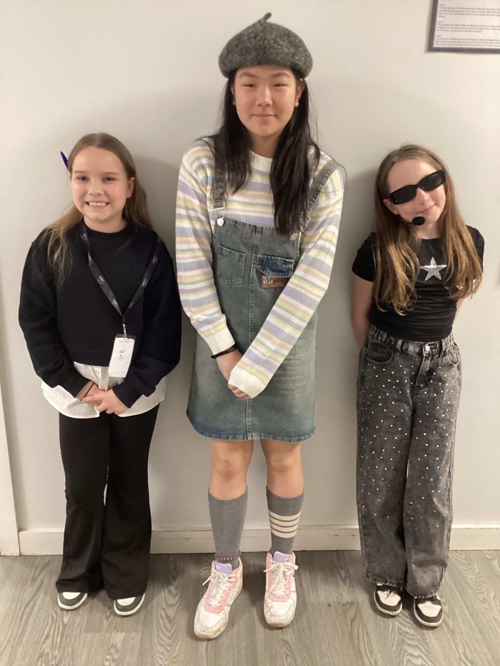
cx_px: 250
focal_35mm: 31
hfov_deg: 45.4
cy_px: 333
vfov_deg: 58.4
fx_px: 597
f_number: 2.4
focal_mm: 3.3
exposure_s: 1/33
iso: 320
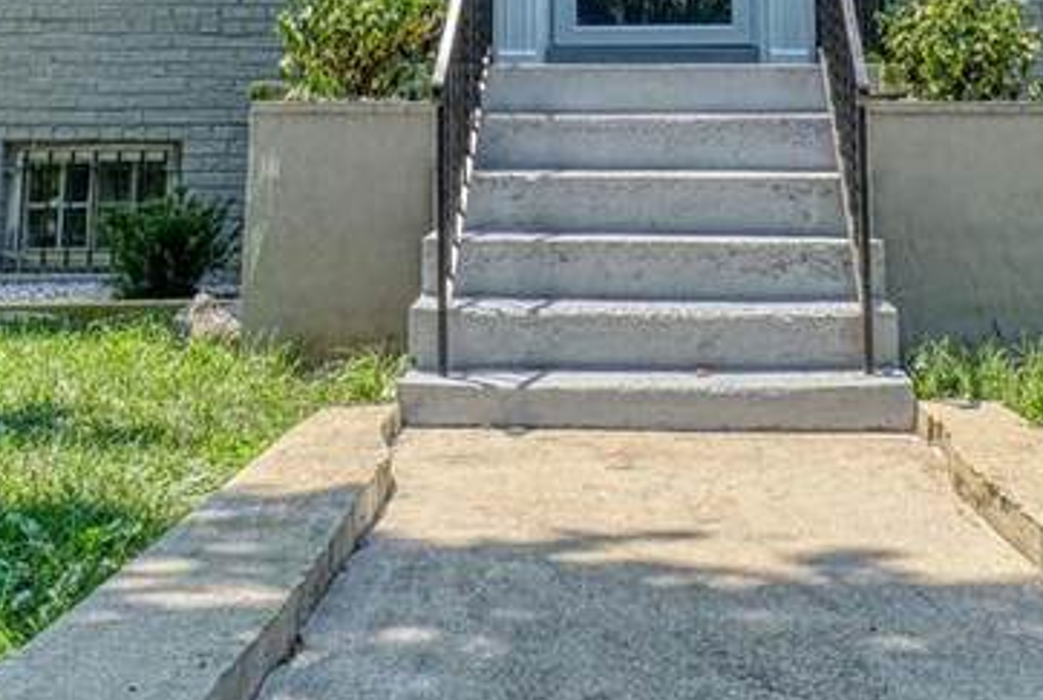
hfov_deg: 37.2
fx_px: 1539
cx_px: 651
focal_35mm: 53
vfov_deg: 23.6
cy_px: -115
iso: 200
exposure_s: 1/640
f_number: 8
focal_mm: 10
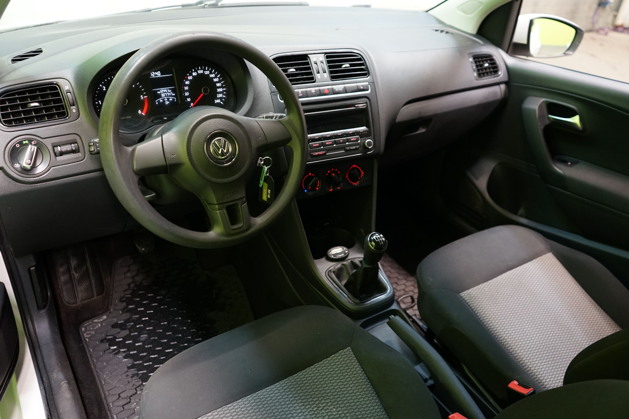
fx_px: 489
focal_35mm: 28
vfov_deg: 46.4
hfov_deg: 65.5
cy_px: 210
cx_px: 314
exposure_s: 1/30
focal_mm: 28
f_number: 3.5
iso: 1250
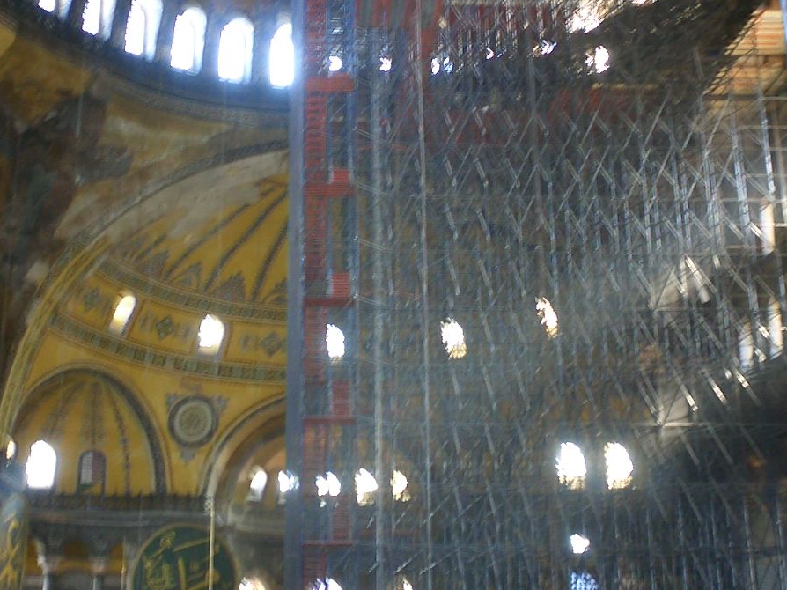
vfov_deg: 27.5
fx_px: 1205
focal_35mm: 53
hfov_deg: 36.1
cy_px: 315
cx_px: 329
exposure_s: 1/2
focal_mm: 5.6
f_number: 3.5
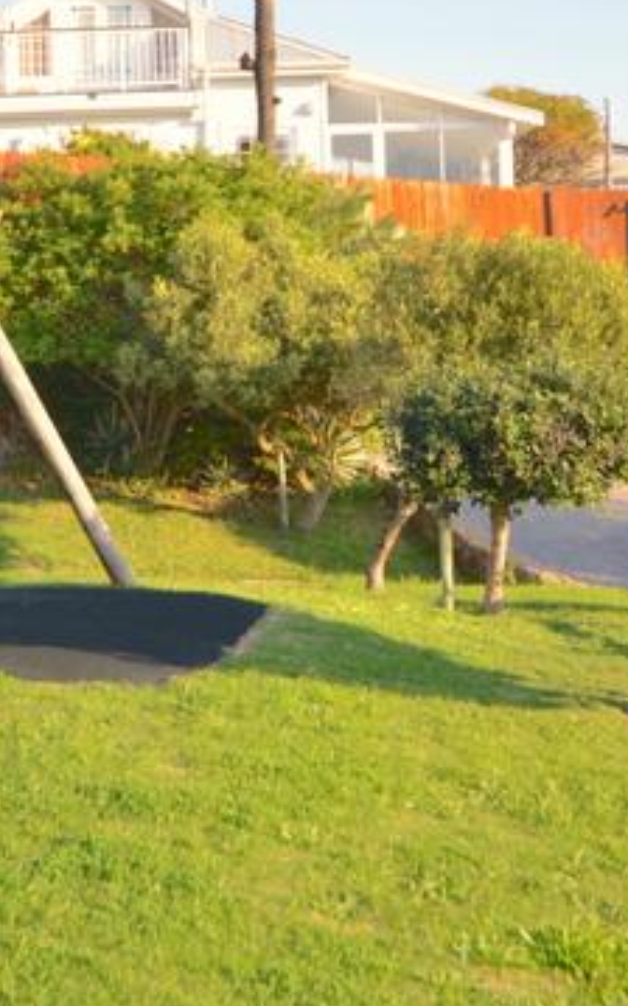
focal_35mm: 68
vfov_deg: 29.9
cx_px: 266
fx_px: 1864
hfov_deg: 19.1
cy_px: 300
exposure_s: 1/250
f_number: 5.6
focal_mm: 20
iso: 200
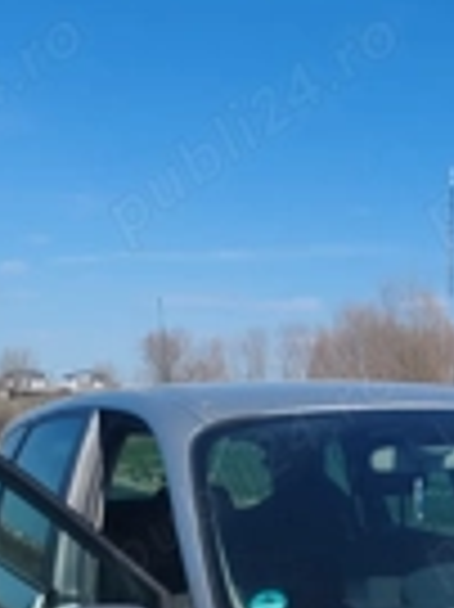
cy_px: 545
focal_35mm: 80
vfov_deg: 23.8
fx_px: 1401
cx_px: 409
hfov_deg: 18.1
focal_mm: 6.12
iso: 50
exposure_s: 1/1000
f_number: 1.9
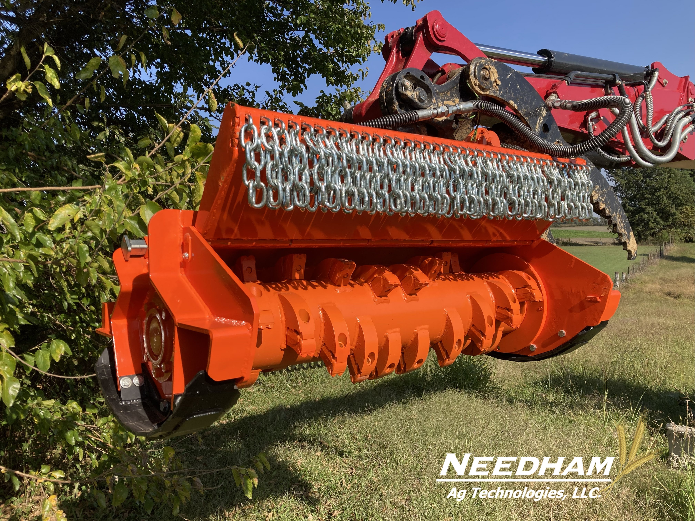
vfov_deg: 49.7
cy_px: 260
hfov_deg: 63.4
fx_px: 562
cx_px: 348
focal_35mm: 28
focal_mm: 3.99
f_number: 1.8
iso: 20
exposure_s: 1/1567
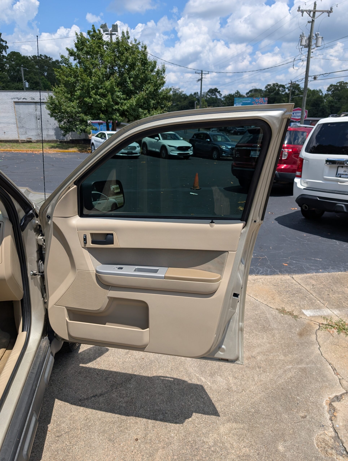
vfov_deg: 71.5
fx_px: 321
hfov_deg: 56.9
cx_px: 174
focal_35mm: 24
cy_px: 230
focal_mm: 6.9
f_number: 1.68
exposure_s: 1/1271
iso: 20
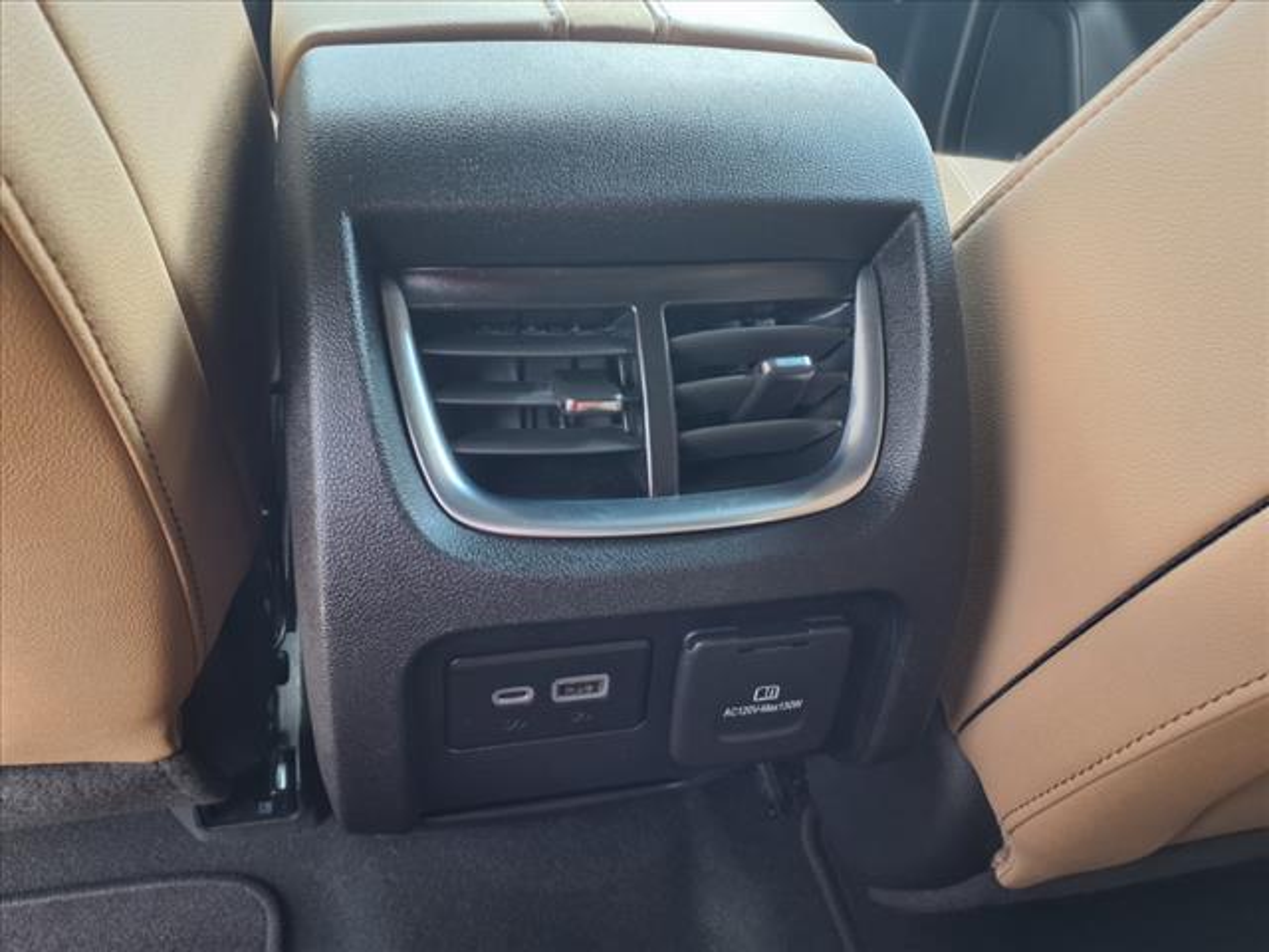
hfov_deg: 65.3
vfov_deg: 51.4
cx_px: 634
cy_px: 476
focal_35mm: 27
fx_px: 990
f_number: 1.9
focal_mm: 3.58
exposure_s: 1/40
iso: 64
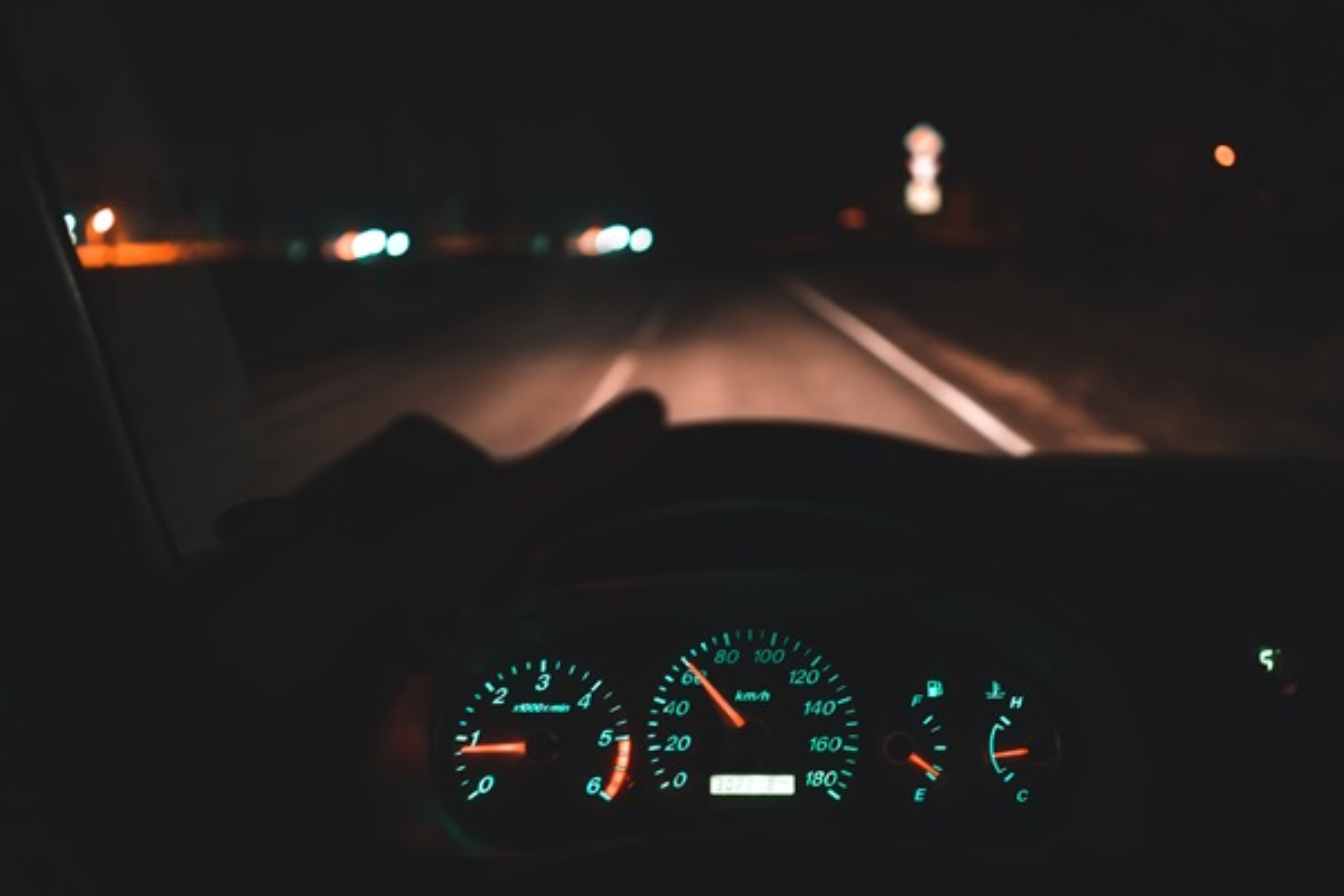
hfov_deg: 54.4
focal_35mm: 35
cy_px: 448
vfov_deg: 37.9
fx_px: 1307
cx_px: 672
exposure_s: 1/15
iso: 1600
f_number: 2.8
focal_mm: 35
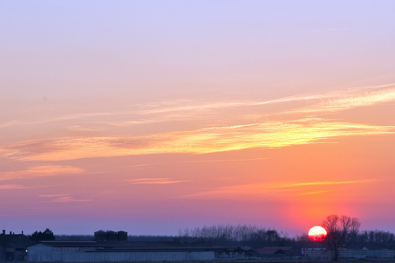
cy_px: 217
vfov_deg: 7.6
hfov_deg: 11.4
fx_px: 1973
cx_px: 195
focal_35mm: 180
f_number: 14
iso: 200
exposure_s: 1/20
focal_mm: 70
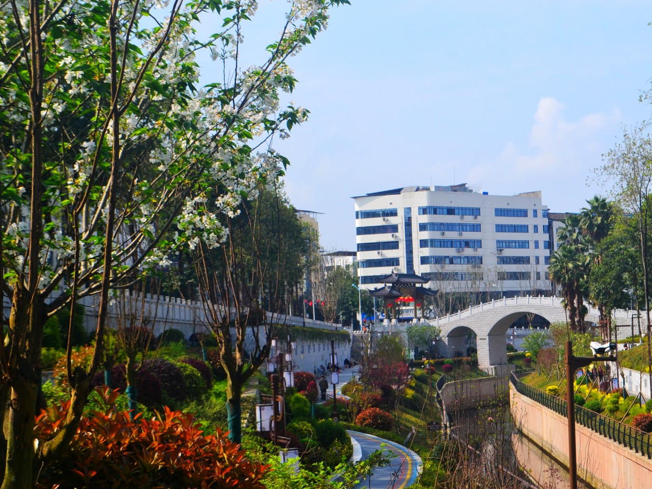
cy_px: 244
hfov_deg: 24.7
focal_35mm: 79
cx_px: 344
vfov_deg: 18.7
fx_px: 1488
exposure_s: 1/400
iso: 400
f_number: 11
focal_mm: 48
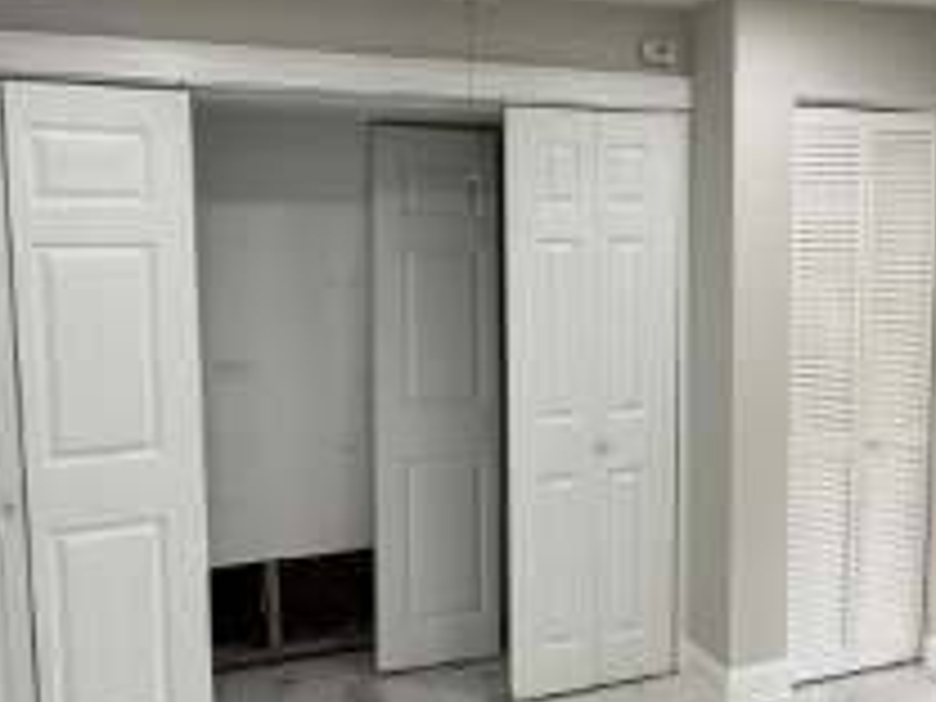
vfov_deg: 33.6
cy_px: 360
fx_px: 1163
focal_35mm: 43
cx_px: 716
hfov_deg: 42.3
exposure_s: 1/120
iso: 125
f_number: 2.2
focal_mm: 2.22
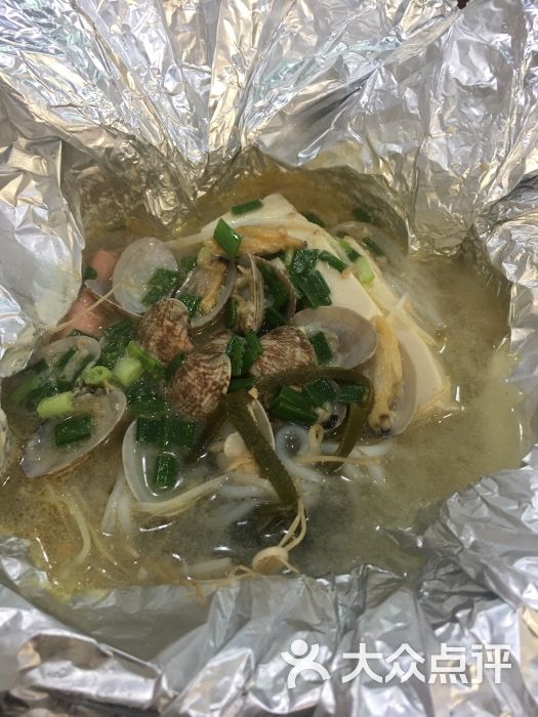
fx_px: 601
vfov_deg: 61.7
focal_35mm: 29
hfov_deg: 48.2
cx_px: 269
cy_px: 358
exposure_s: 1/17
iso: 50
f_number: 2.2
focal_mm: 4.15
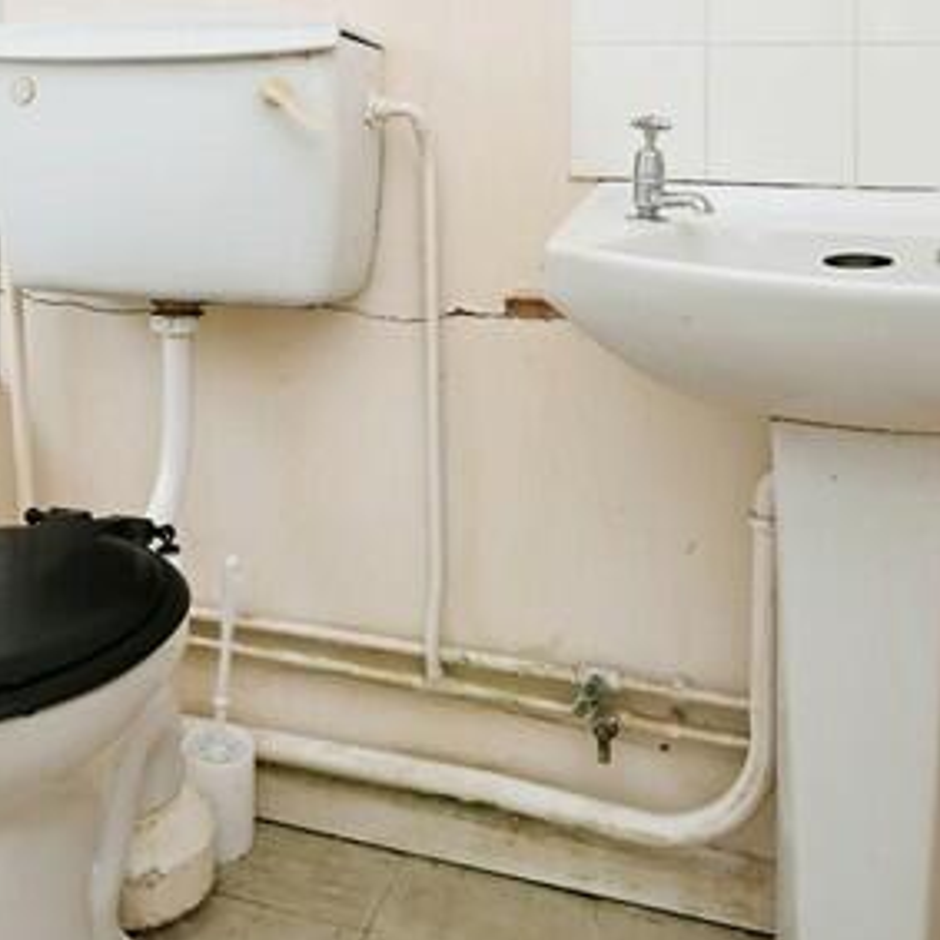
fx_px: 1321
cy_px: 95
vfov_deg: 36.7
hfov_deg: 38.3
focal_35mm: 43
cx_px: 252
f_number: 5
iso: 100
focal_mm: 14
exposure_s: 1/100
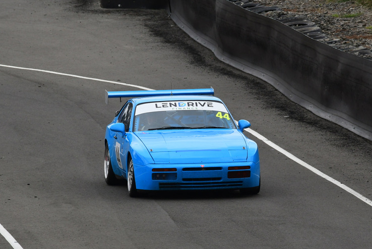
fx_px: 6048
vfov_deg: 2.4
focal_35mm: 585
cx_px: 185
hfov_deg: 3.5
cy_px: 120
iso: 800
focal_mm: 360
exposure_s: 1/640
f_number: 11
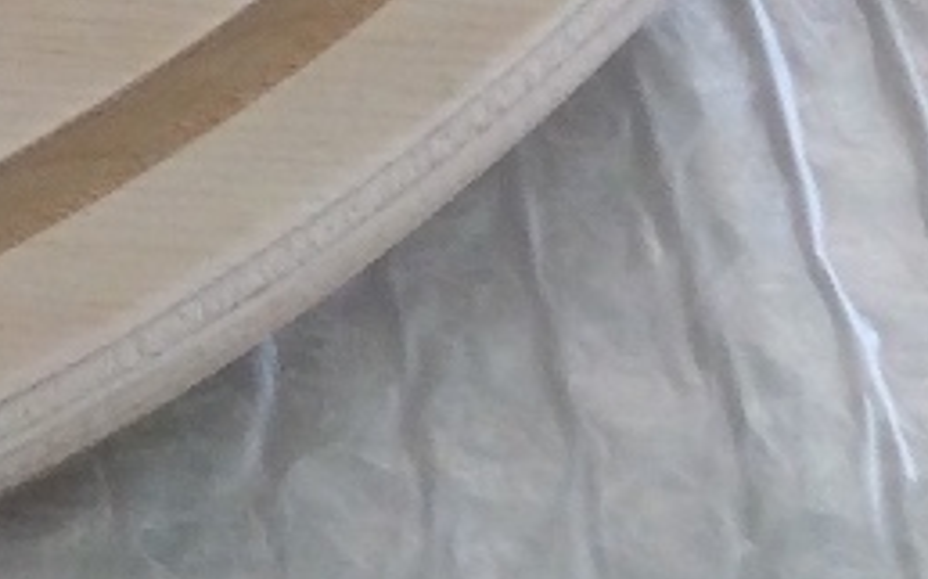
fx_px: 4980
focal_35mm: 197
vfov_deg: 6.0
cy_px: -1298
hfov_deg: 9.3
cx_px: -1464
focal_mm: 4.12
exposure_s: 1/60
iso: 50
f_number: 2.2
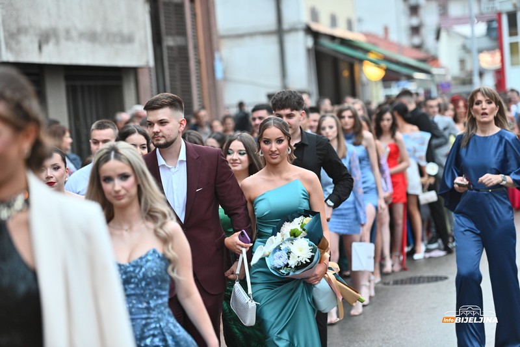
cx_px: 260
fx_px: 1675
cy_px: 174
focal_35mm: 116
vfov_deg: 11.8
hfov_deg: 17.6
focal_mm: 116
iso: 1000
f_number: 3.2
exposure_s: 1/100
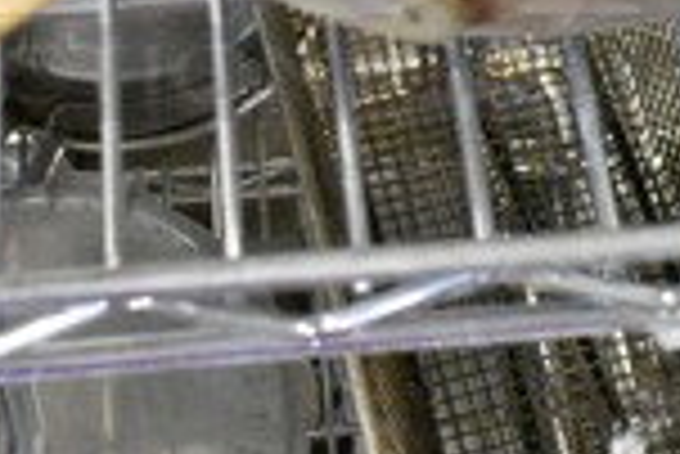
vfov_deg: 12.3
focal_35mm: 109
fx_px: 2061
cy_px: -117
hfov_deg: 18.7
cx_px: 306
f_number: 5.6
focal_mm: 18
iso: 6400
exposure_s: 1/125
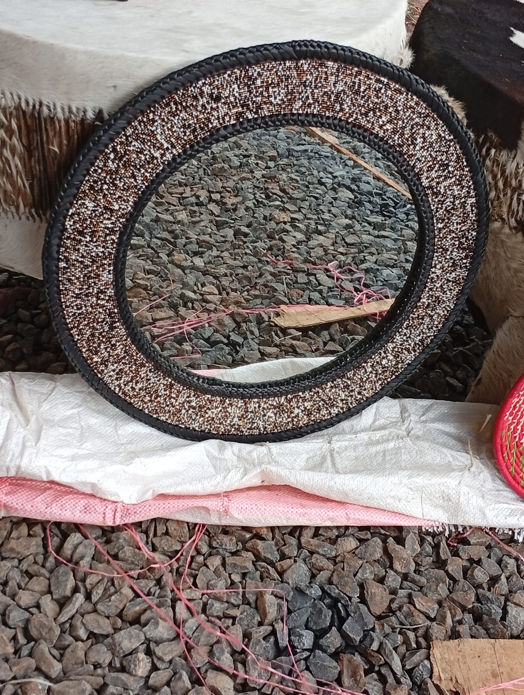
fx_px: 1087
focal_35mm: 54
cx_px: 262
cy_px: 348
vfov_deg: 35.5
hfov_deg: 27.1
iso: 52
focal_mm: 3.98
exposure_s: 1/100
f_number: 1.8
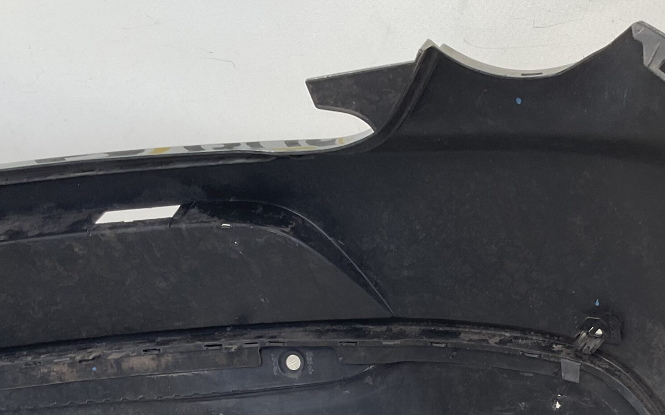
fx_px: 961
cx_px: 476
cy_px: 372
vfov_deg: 23.8
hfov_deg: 37.5
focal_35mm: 53
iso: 32
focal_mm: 3
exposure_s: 1/120
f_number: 1.8
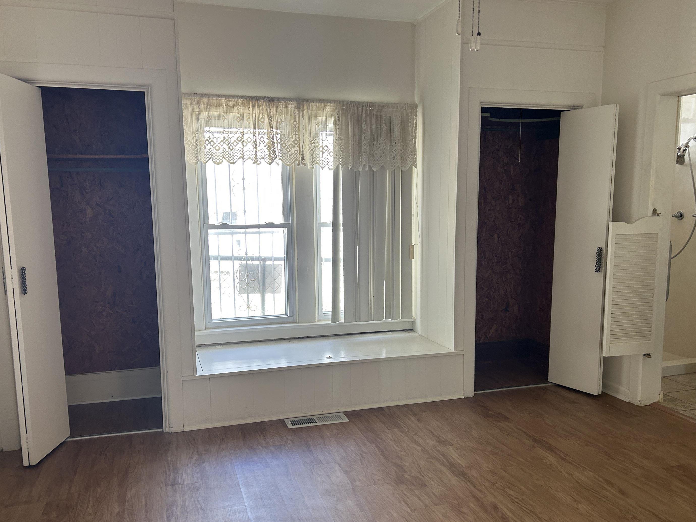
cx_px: 335
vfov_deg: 48.2
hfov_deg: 61.6
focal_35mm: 29
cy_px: 282
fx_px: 583
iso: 100
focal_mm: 5.7
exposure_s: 1/121
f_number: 1.5
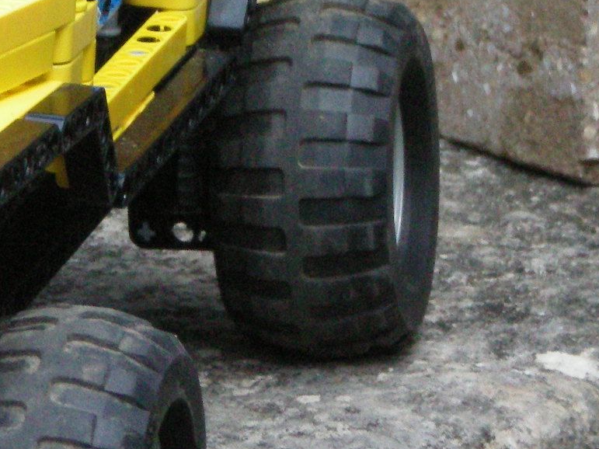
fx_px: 5242
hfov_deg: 6.5
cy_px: 183
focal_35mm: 303
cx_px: -112
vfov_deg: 4.9
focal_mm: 18.9
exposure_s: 1/250
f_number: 5.9
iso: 250
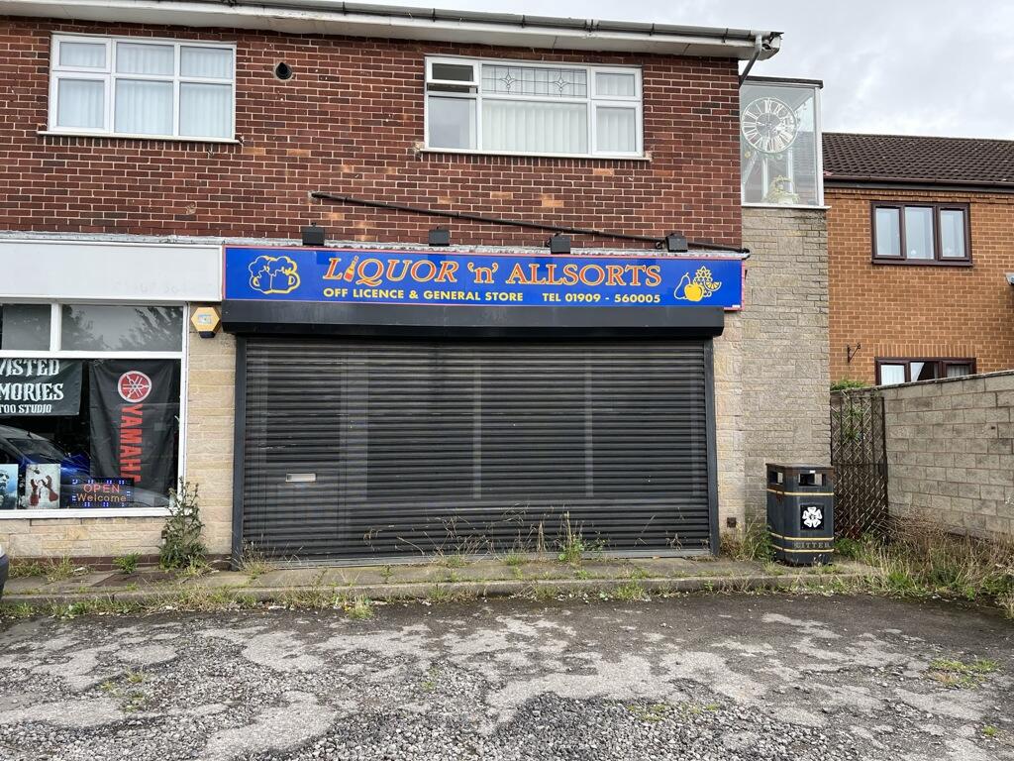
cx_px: 507
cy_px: 380
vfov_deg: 53.1
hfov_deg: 67.3
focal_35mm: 26
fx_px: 762
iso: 50
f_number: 1.5
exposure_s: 1/523
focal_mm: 5.7
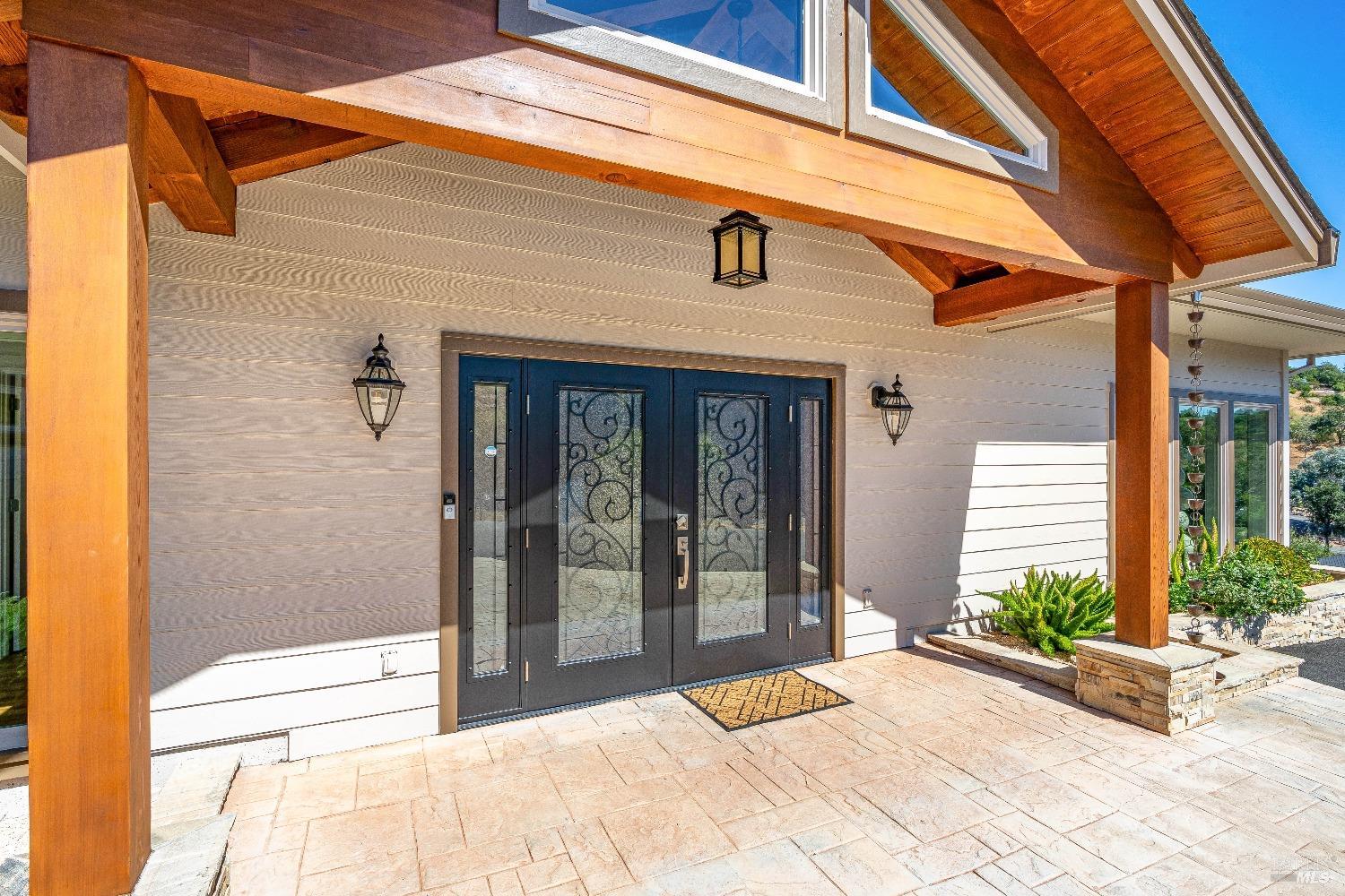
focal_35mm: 16
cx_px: 672
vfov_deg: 73.7
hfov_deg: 96.7
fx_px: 598
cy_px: 448
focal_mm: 16
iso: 320
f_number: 11
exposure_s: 1/200
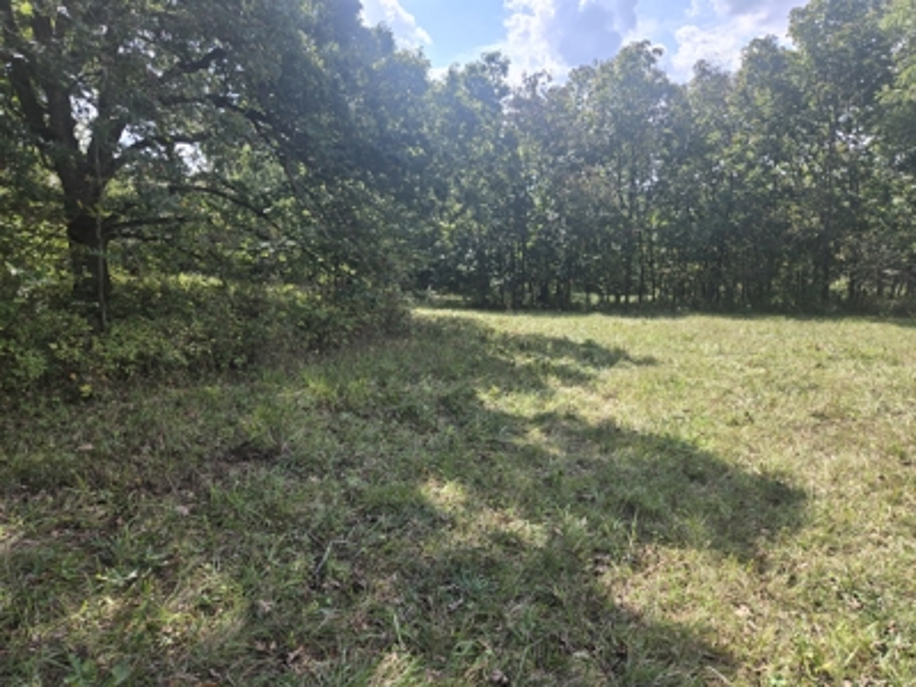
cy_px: 344
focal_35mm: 23
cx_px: 458
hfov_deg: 73.9
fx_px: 609
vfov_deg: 58.9
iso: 25
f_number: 1.8
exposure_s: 1/848
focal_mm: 5.4
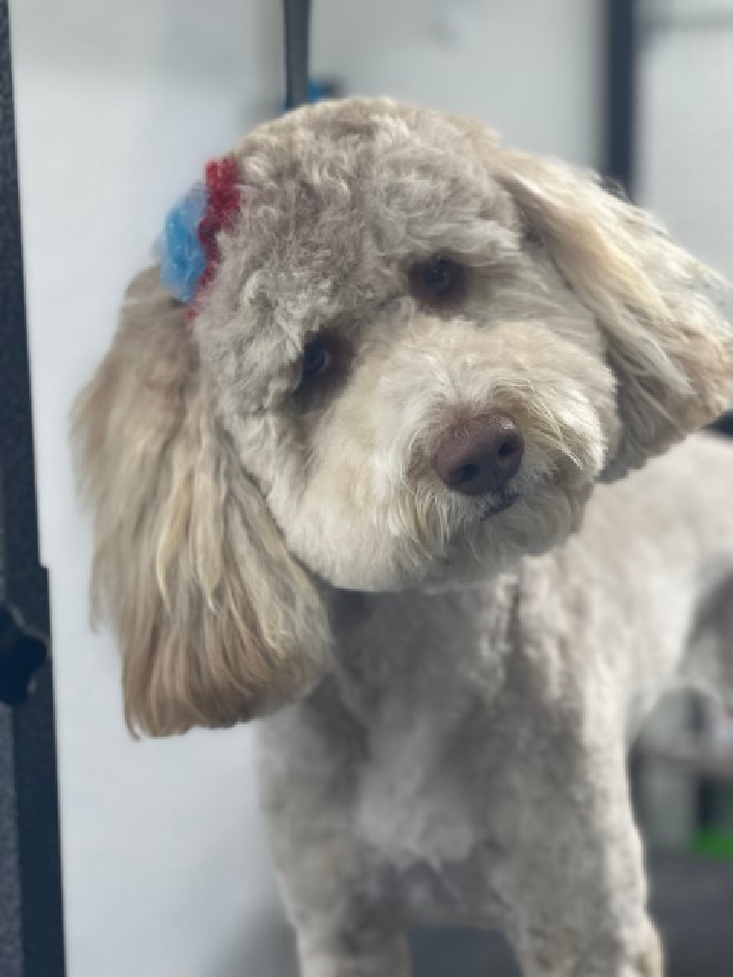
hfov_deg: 22.9
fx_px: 1807
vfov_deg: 30.3
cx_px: 366
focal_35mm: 64
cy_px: 488
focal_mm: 7.5
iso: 160
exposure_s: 1/120
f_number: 2.2
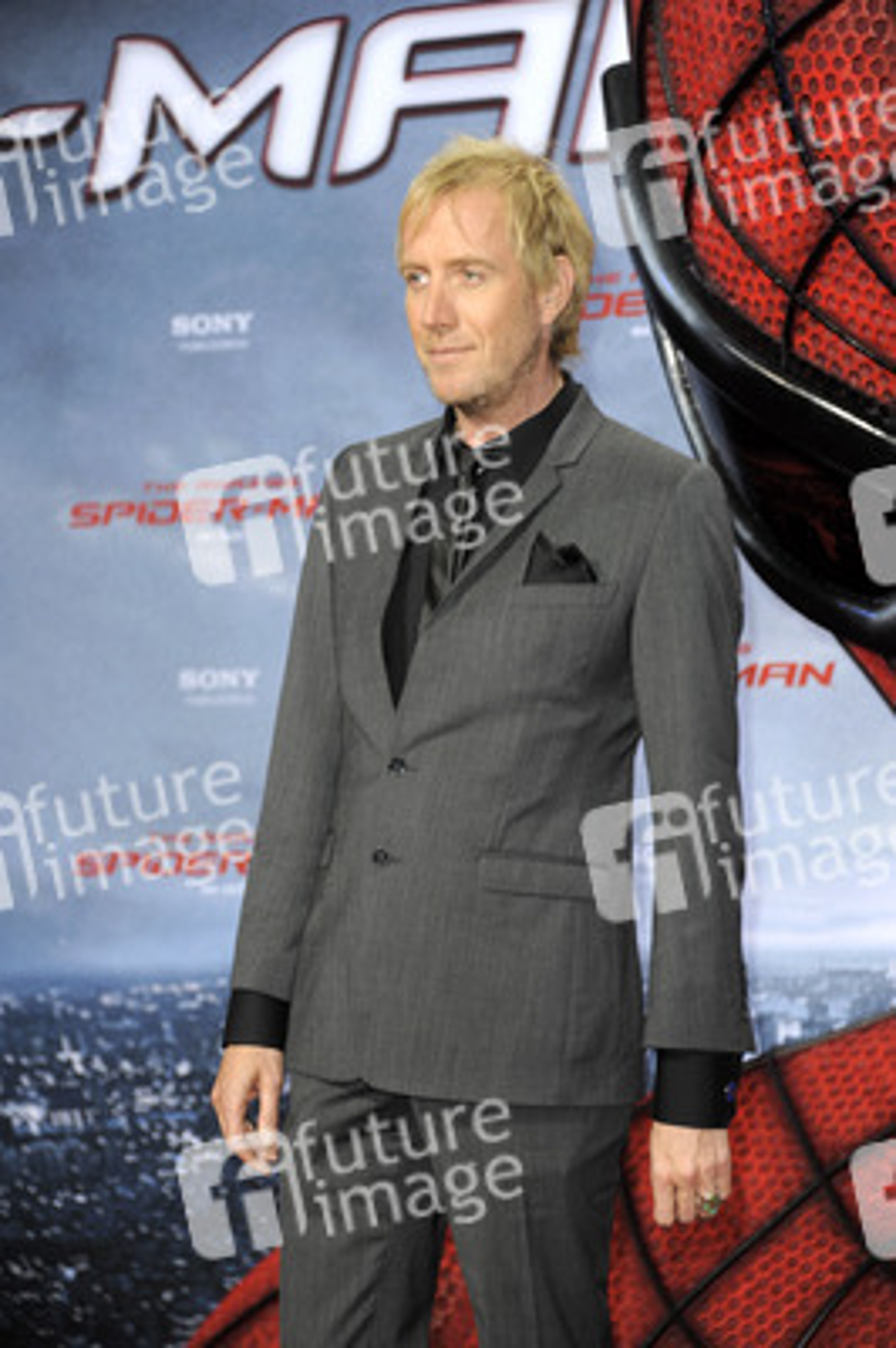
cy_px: 674
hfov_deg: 9.1
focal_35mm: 150
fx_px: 5609
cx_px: 448
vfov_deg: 13.7
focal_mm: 150
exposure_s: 1/160
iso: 640
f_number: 5.6
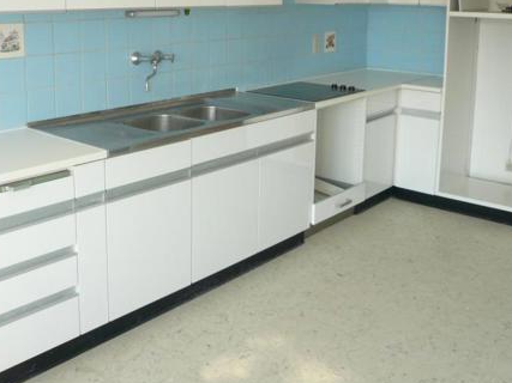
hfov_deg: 44.8
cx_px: 239
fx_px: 621
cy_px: 110
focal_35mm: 42
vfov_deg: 33.8
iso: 100
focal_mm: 4.6
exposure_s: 1/60
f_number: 2.8
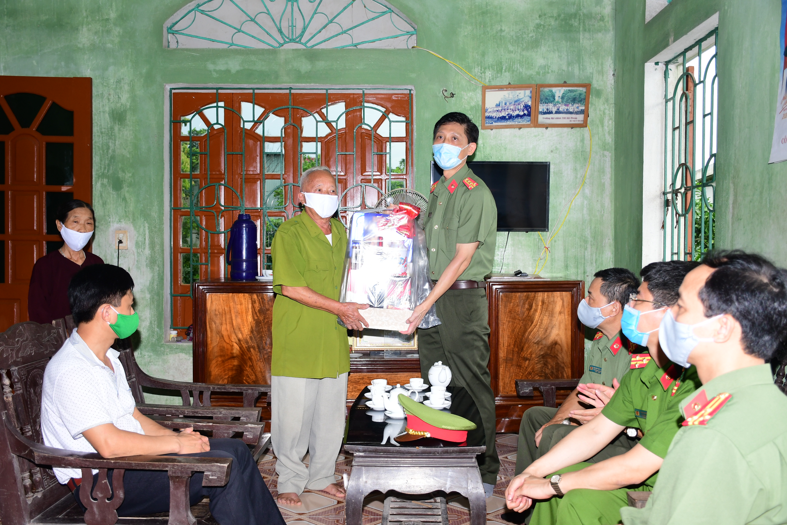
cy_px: 262
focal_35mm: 36
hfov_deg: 53.1
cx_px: 394
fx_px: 787
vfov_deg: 36.9
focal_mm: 24
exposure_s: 1/200
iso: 400
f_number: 4.5
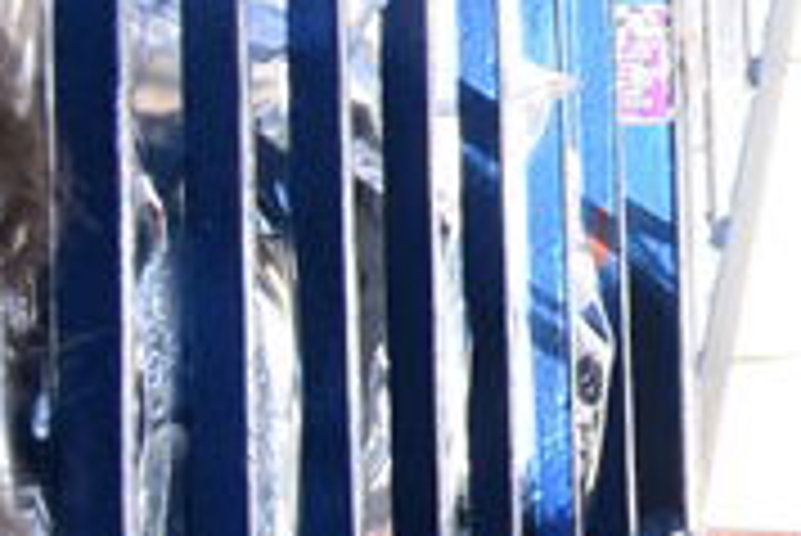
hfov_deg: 9.4
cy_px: -236
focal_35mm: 207
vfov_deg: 6.6
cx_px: 1544
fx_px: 4609
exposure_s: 1/100
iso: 3200
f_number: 22
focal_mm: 36
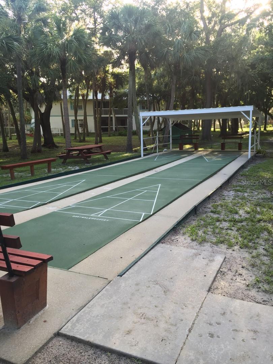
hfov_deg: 48.2
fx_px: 305
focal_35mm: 29
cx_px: 136
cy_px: 182
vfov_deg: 61.7
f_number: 2.2
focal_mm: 4.15
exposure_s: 1/120
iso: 40
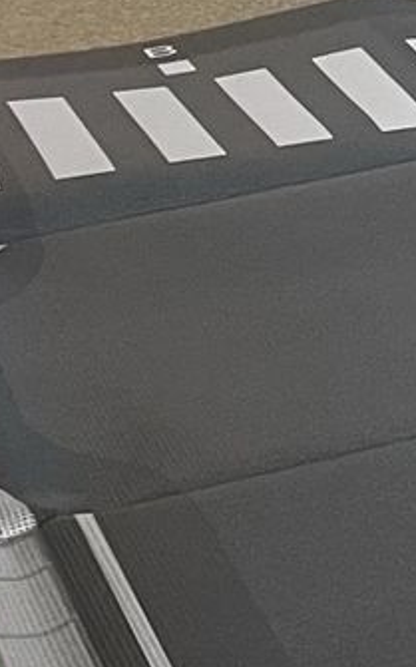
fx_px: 2688
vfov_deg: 13.5
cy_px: -261
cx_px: 1642
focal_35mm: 148
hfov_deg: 6.9
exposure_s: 1/60
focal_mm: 4.2
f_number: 1.6
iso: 160
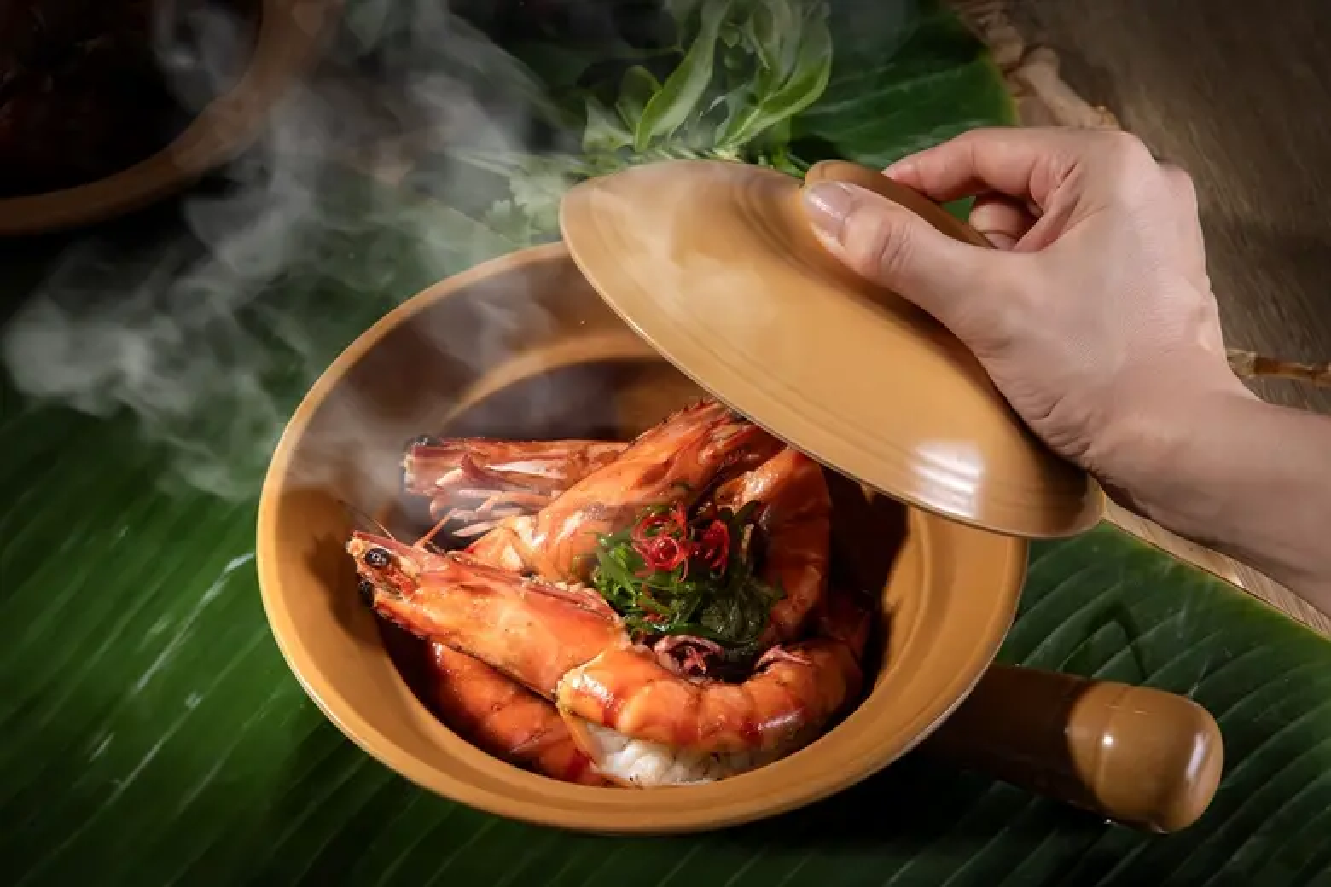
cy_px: 444
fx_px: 4436
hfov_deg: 17.1
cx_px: 666
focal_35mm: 120
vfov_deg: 11.4
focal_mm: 80
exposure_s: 1/160
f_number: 13
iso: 64
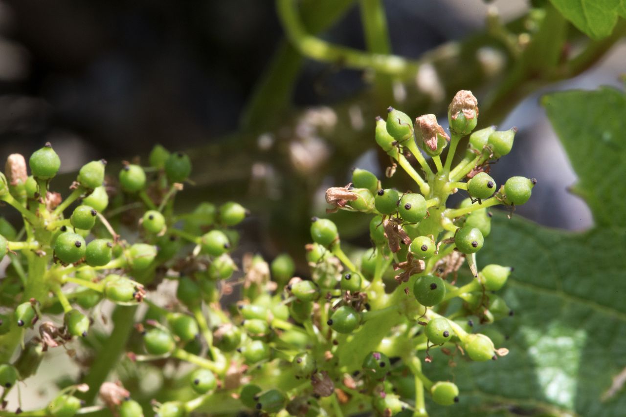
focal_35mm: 105
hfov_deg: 19.5
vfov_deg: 13.0
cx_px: 313
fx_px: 1826
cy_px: 208
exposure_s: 1/125
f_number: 32
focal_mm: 105
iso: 2200
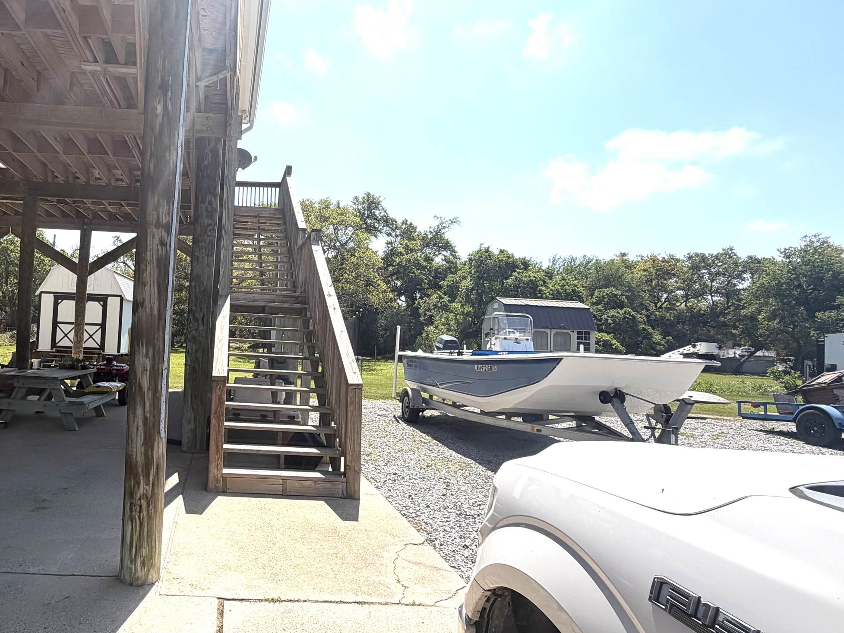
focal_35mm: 22
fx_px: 536
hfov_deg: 72.8
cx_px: 248
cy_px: 311
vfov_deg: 61.1
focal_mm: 2.22
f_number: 2.2
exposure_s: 1/1087
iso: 20
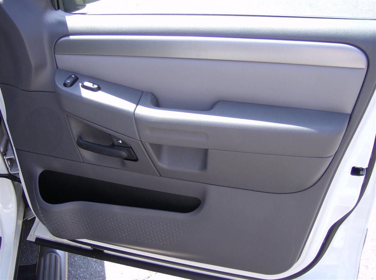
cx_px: 188
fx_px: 390
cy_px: 140
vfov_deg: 39.5
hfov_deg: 51.4
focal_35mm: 36
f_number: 2.8
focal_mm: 6
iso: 100
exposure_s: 1/227
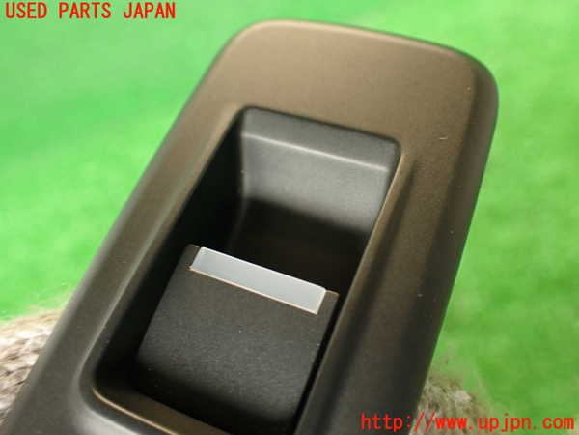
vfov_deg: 44.2
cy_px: 218
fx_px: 535
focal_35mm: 32
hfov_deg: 56.8
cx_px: 290
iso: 250
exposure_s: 1/30
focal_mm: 5.79
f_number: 2.4
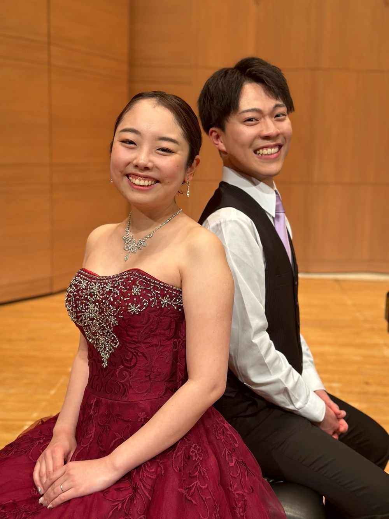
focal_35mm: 48
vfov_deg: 39.7
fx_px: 719
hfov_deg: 30.3
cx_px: 194
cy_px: 260
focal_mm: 6.86
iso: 125
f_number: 1.78
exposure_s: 1/100
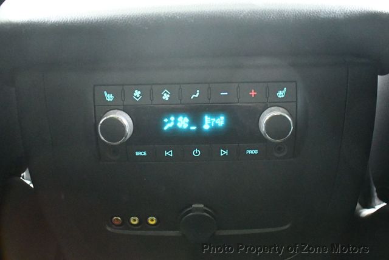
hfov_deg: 53.1
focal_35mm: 36
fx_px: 389
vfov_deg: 36.9
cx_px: 194
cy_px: 130
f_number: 3.5
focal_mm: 18
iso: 12800
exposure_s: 1/15
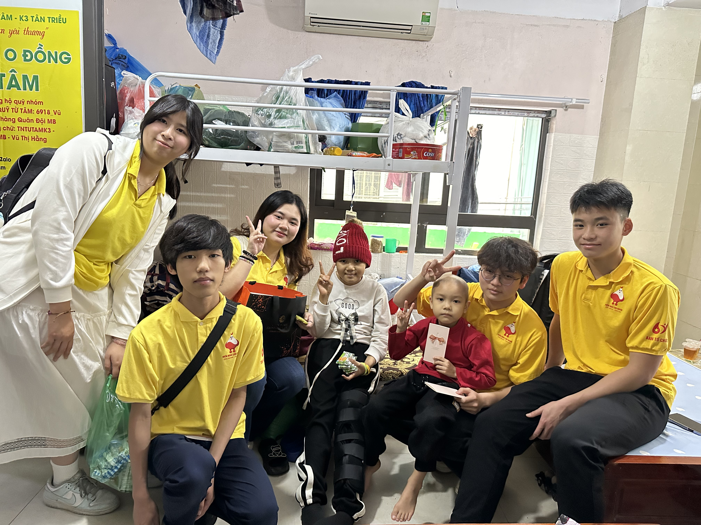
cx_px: 350
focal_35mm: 24
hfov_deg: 71.6
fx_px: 486
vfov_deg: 56.8
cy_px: 262
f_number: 1.78
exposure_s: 1/50
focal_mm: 6.86
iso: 640
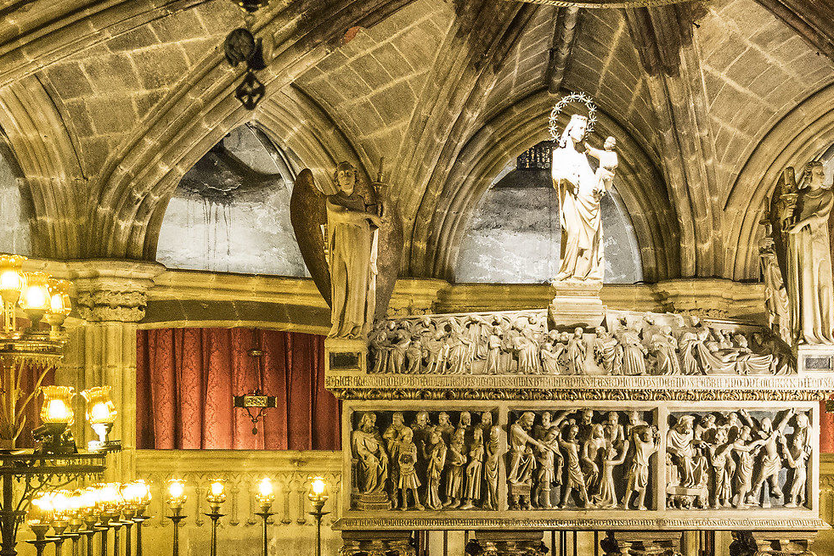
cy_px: 514
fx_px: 1529
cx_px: 574
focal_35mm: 66
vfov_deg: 20.2
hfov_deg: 30.2
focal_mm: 18
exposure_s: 1/30
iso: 1600
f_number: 4
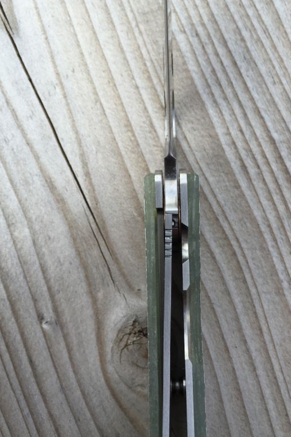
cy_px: 218
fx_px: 376
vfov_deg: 60.3
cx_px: 165
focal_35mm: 31
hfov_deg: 42.3
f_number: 2.2
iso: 32
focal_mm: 4.15
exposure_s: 1/347
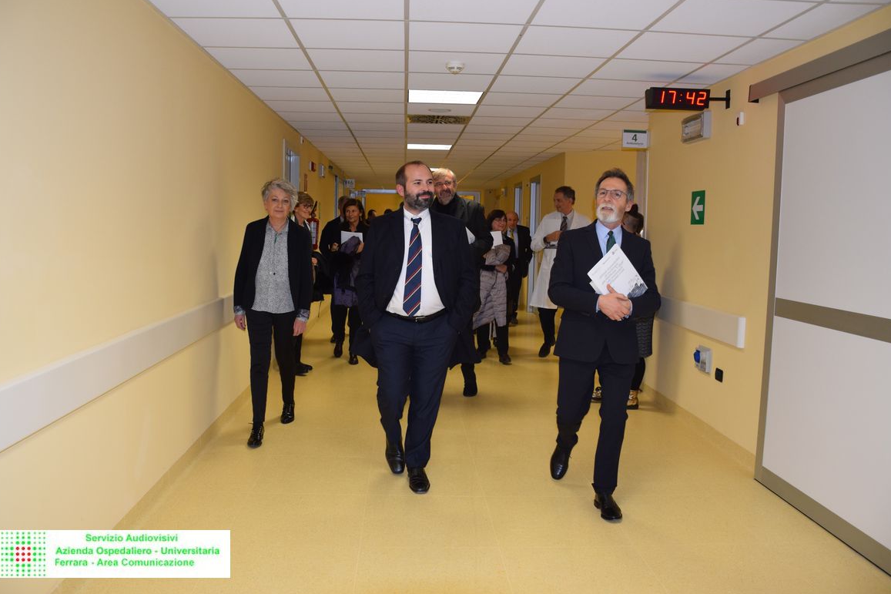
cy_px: 293
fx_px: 693
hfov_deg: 65.5
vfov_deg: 46.4
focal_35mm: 28
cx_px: 438
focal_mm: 18
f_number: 5
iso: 800
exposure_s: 1/100
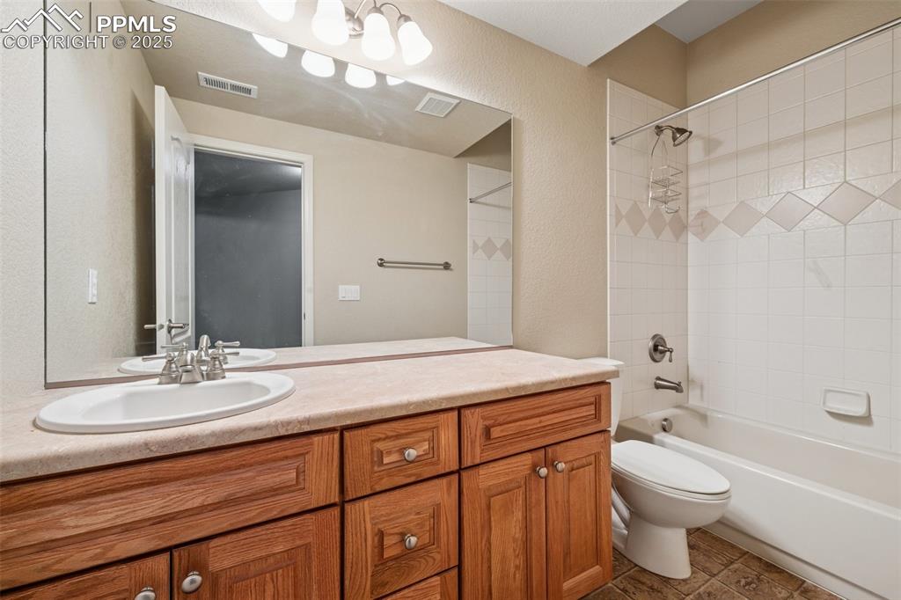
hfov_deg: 100.4
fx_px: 375
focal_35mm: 15
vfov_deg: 77.3
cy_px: 300
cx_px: 450
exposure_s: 1.6
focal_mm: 15
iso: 100
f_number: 11
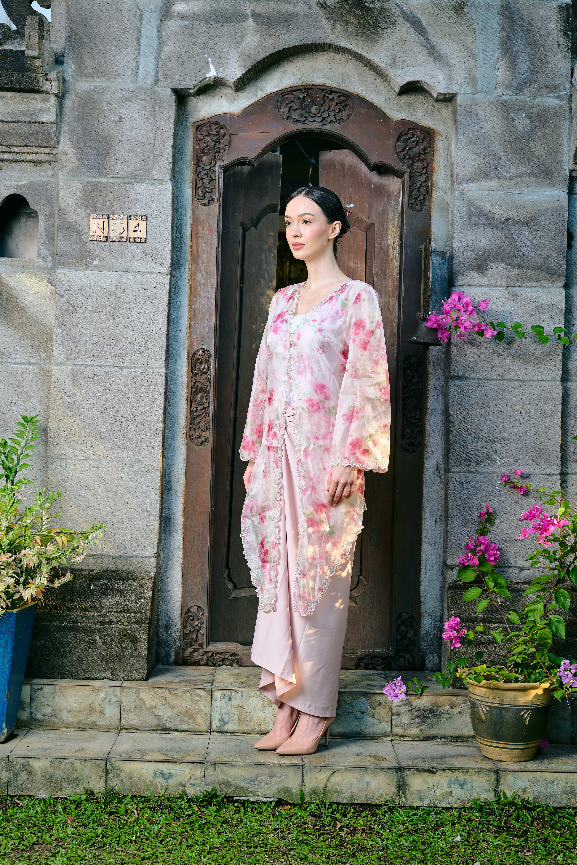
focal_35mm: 53
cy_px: 432
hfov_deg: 25.5
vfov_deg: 37.5
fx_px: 1274
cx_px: 288
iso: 320
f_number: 5
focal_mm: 53
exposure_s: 1/160
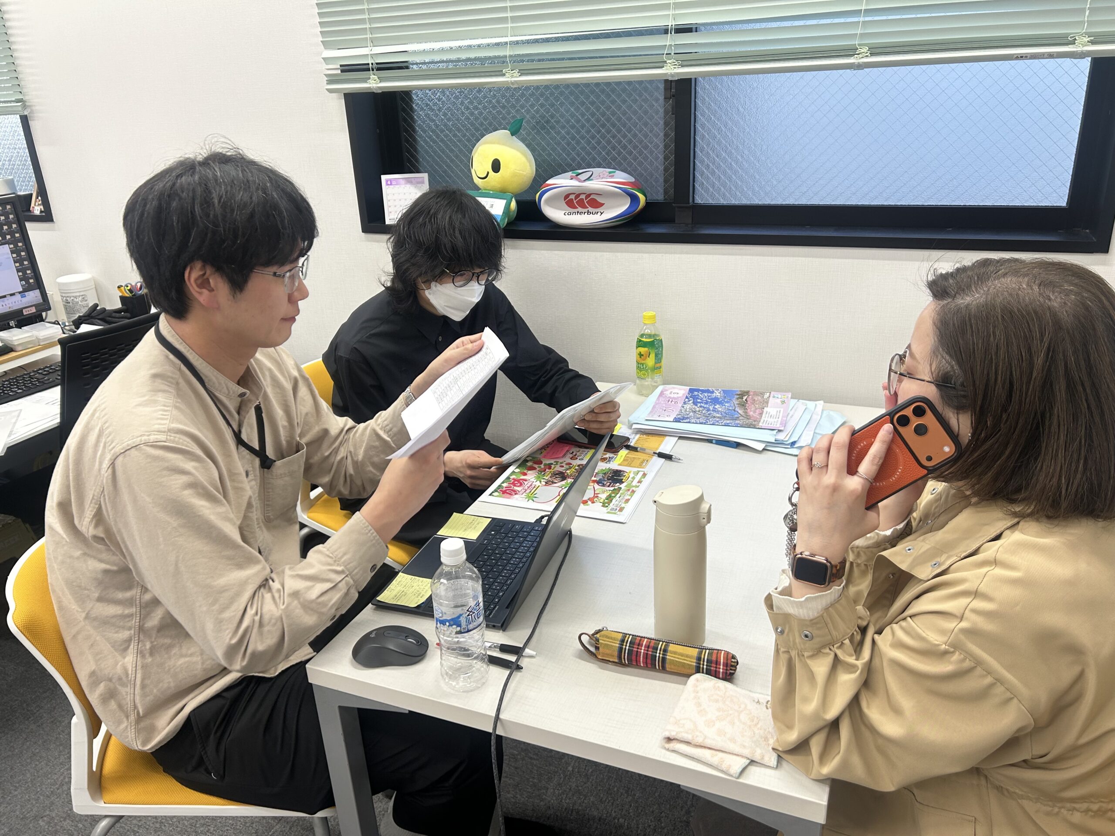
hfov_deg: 67.3
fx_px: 837
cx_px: 558
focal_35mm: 26
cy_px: 418
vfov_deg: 53.1
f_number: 1.5
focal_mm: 5.7
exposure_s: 1/120
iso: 64
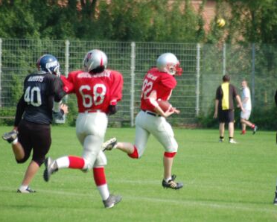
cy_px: 111
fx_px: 4208
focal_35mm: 513
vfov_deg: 3.0
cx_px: 149
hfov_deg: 3.8
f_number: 5.6
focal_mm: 300
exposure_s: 1/640
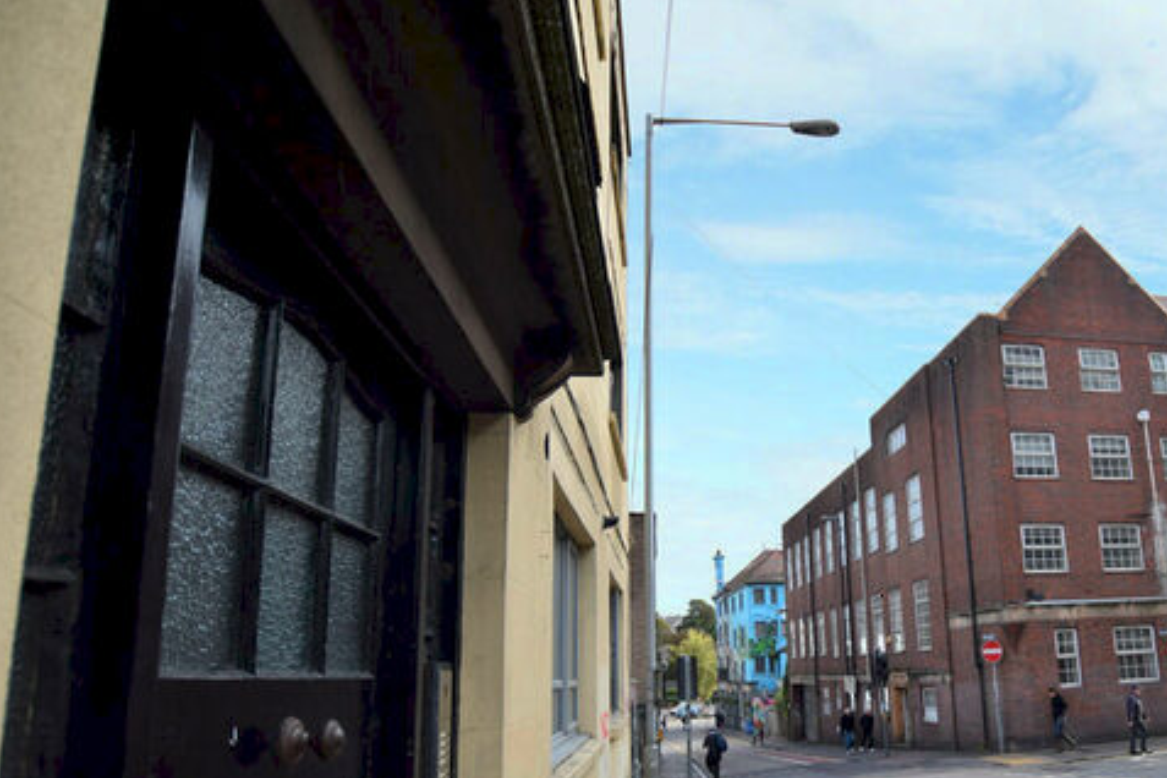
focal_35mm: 22
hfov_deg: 75.4
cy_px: 525
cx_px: 802
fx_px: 713
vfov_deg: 55.9
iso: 100
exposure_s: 1/500
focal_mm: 10
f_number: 4
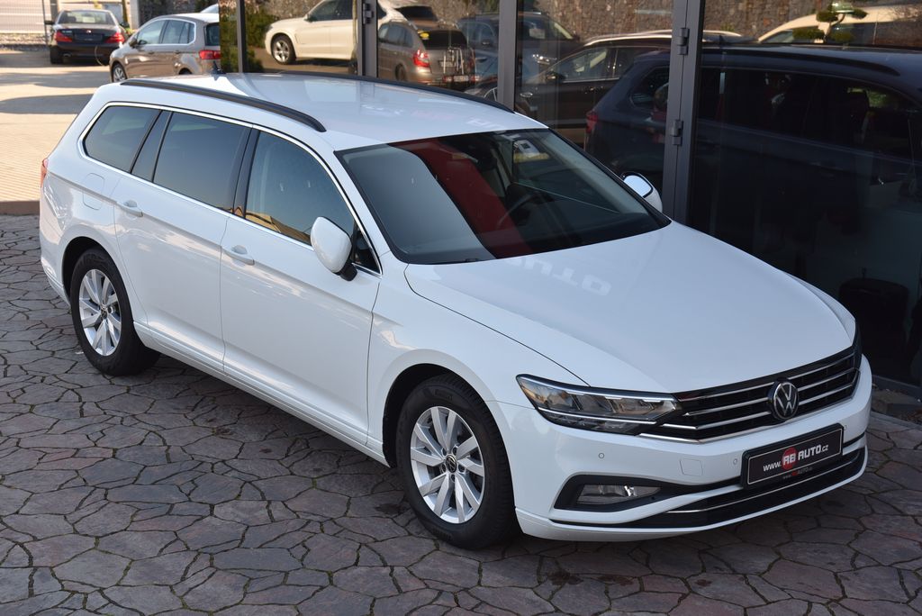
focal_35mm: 58
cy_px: 308
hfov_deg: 34.5
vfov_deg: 23.4
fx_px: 1486
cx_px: 461
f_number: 8
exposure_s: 1/250
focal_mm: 58
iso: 500
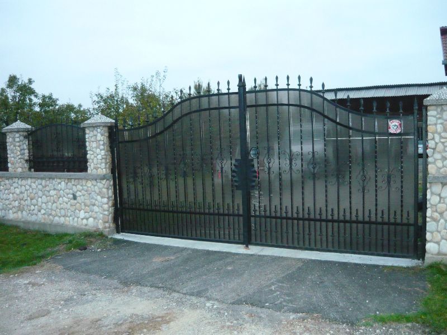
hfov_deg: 55.4
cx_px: 224
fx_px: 426
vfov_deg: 42.9
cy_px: 168
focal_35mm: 33
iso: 640
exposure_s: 1/30
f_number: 2.8
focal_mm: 5.5
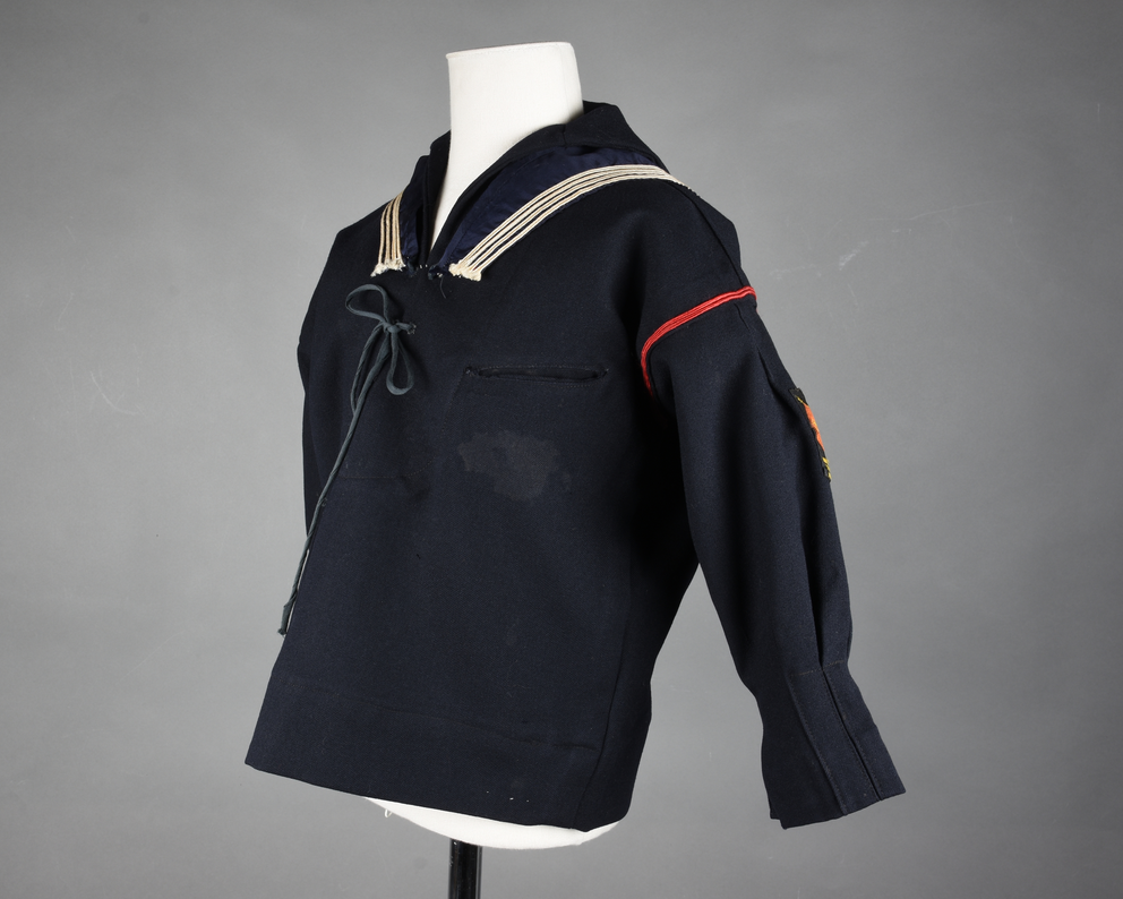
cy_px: 451
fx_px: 1415
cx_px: 504
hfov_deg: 43.2
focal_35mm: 43
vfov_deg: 35.2
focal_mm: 25
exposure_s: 1/100
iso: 100
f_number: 11
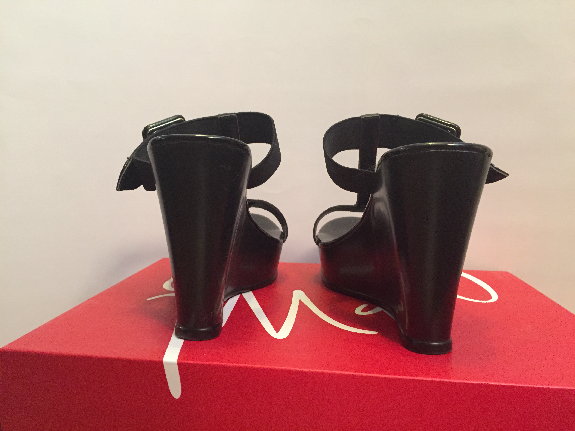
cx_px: 288
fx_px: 482
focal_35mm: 29
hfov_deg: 61.7
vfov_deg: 48.2
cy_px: 216
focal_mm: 4.15
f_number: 2.2
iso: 400
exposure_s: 1/15
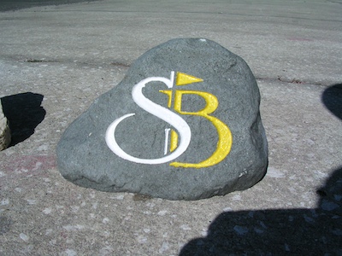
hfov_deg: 50.1
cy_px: 128
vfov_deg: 38.7
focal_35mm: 37
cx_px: 171
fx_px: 366
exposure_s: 1/1050
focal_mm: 5.6
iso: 100
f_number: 4.5
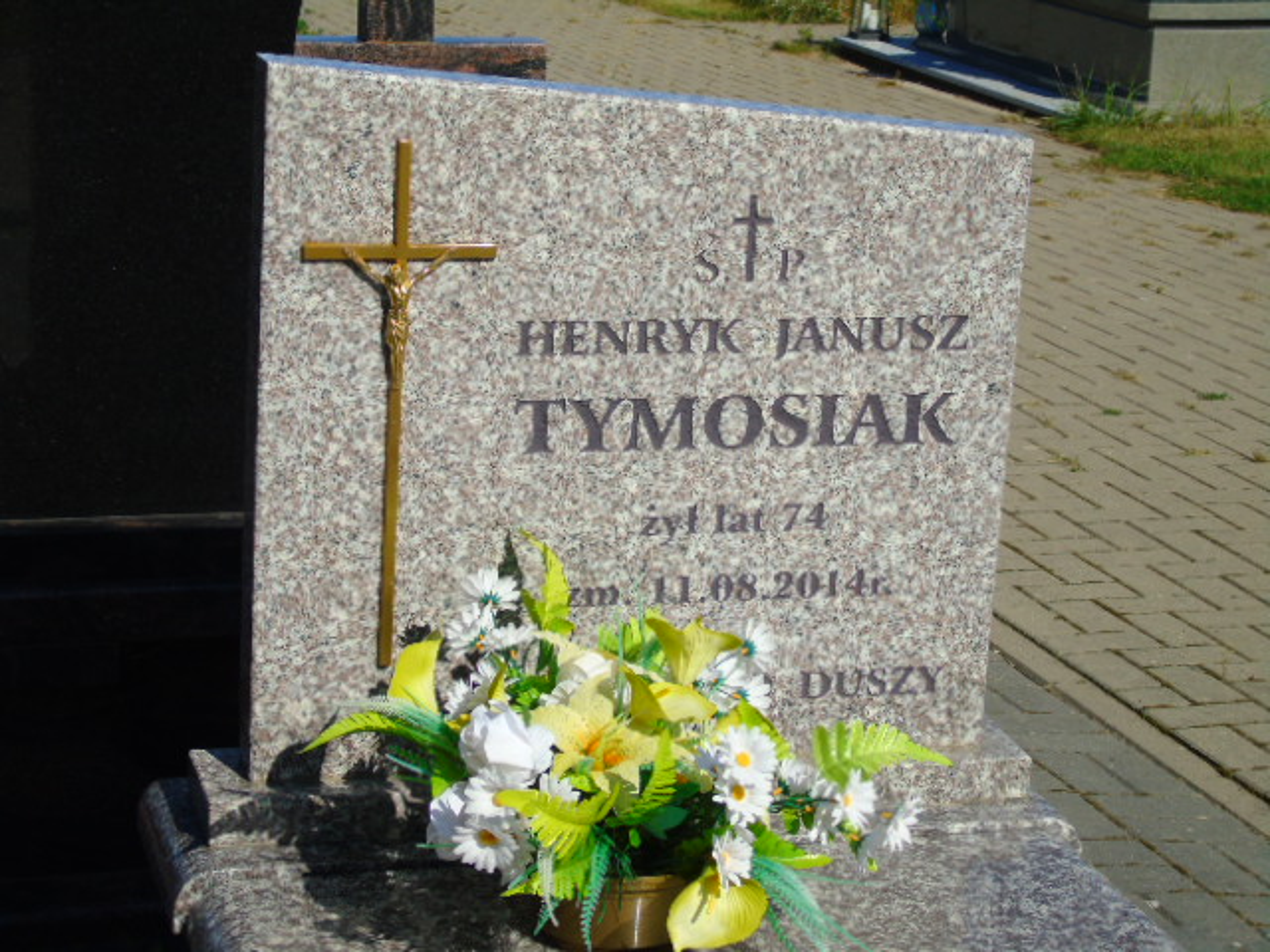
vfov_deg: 18.0
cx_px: 635
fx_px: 3008
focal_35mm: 82
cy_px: 476
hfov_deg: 23.8
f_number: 4.1
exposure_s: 1/1250
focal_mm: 15
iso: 80
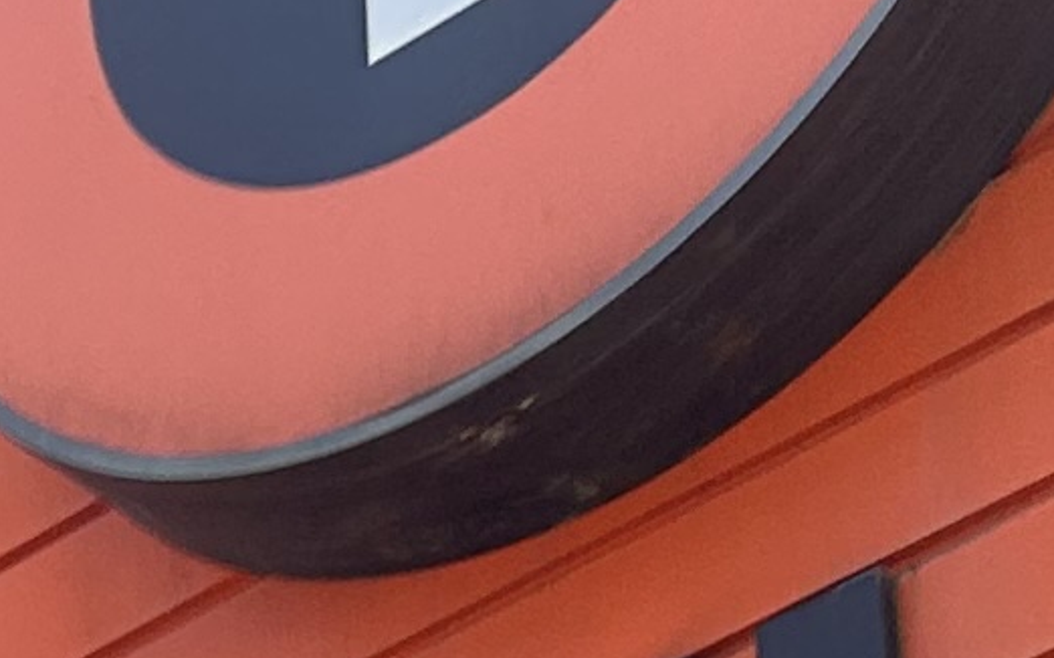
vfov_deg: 5.4
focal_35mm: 213
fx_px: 6117
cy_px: 2557
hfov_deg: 9.4
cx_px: -783
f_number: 1.5
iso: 50
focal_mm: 5.7
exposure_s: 1/1669
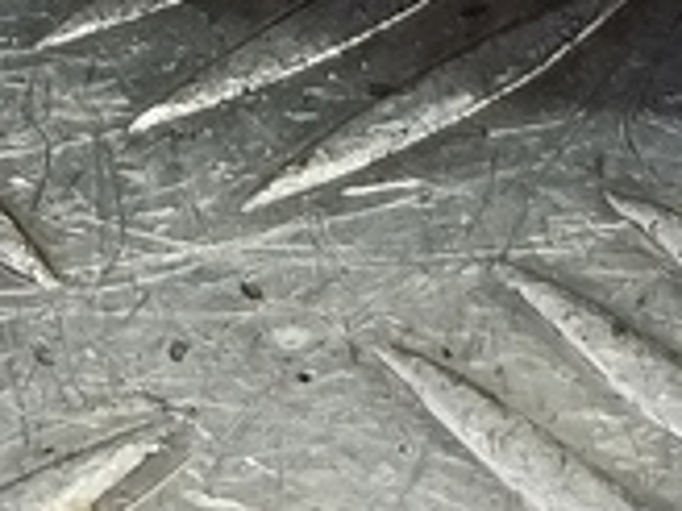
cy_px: -951
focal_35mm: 144
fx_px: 2837
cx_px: 449
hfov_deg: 13.7
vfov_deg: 8.7
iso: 161
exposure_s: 1/50
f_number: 1.6
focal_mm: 4.11
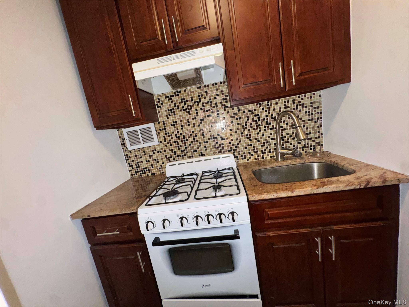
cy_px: 154
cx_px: 204
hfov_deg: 102.1
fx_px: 165
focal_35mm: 14
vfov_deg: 85.7
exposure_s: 1/60
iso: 160
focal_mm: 2.22
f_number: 2.2
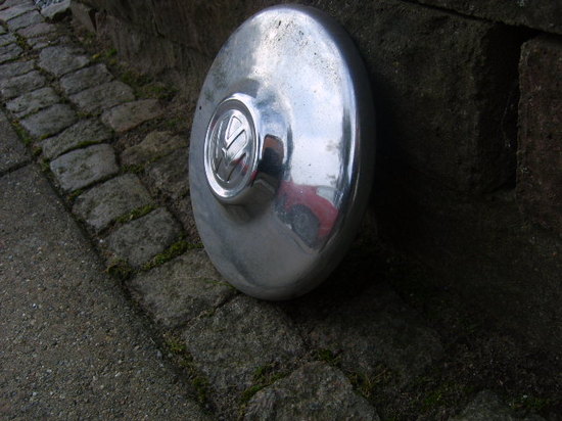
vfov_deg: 40.7
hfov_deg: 52.6
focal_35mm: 35
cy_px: 210
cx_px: 281
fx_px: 568
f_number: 2.8
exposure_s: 1/350
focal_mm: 5.8
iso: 50
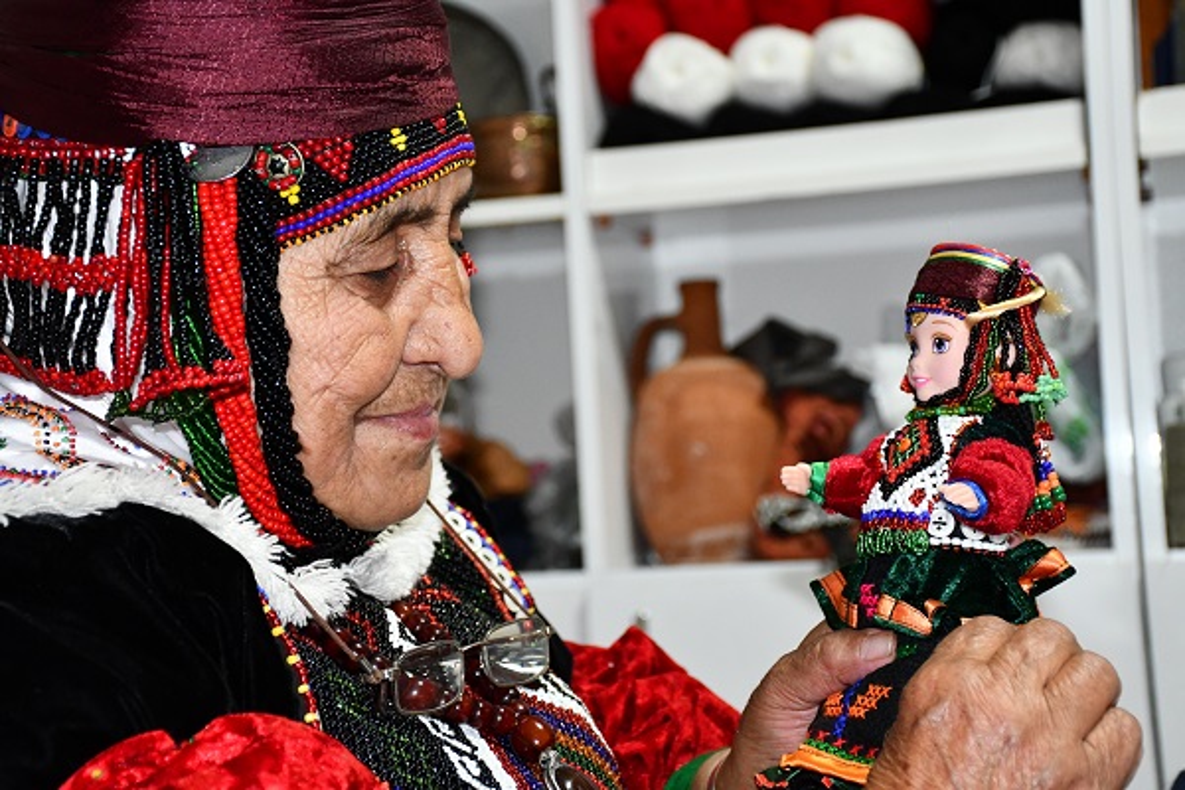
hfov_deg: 30.1
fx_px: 2205
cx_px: 592
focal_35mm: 67
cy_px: 395
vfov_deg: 20.3
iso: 2500
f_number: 4.5
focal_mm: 45
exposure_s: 1/60
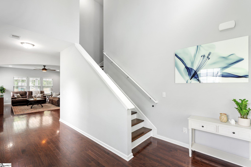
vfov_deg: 73.7
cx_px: 126
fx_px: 112
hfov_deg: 96.7
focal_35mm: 16
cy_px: 84
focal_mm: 16
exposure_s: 1/1.25
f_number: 9
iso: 200
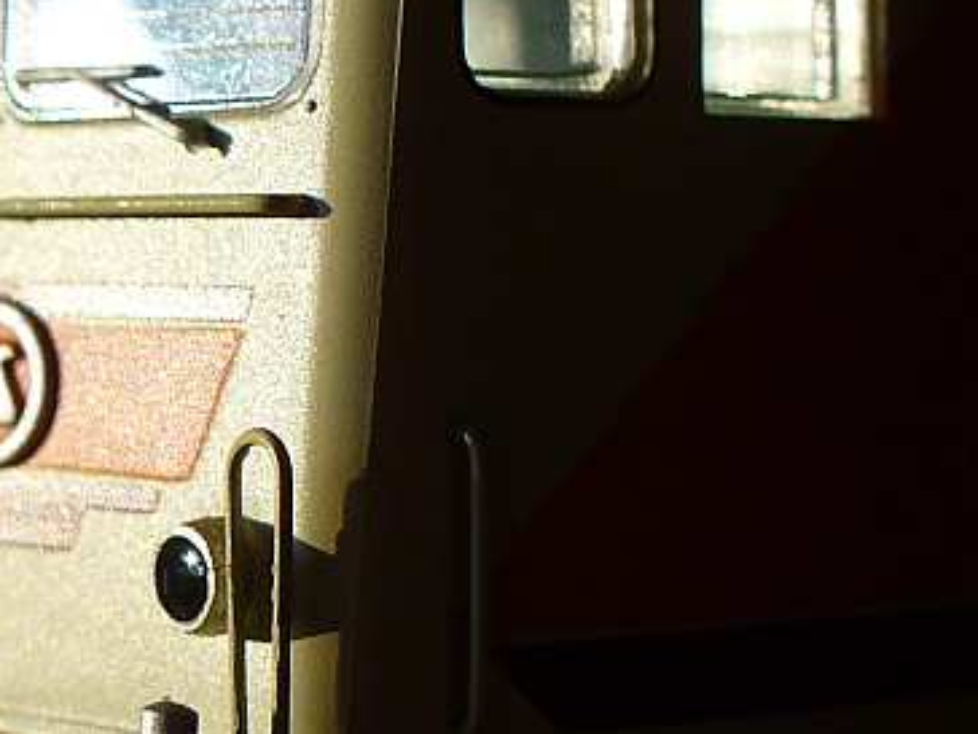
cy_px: 575
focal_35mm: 104
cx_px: 124
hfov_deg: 18.6
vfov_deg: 14.2
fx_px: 2938
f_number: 2.8
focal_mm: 6.1
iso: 125
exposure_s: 1/40
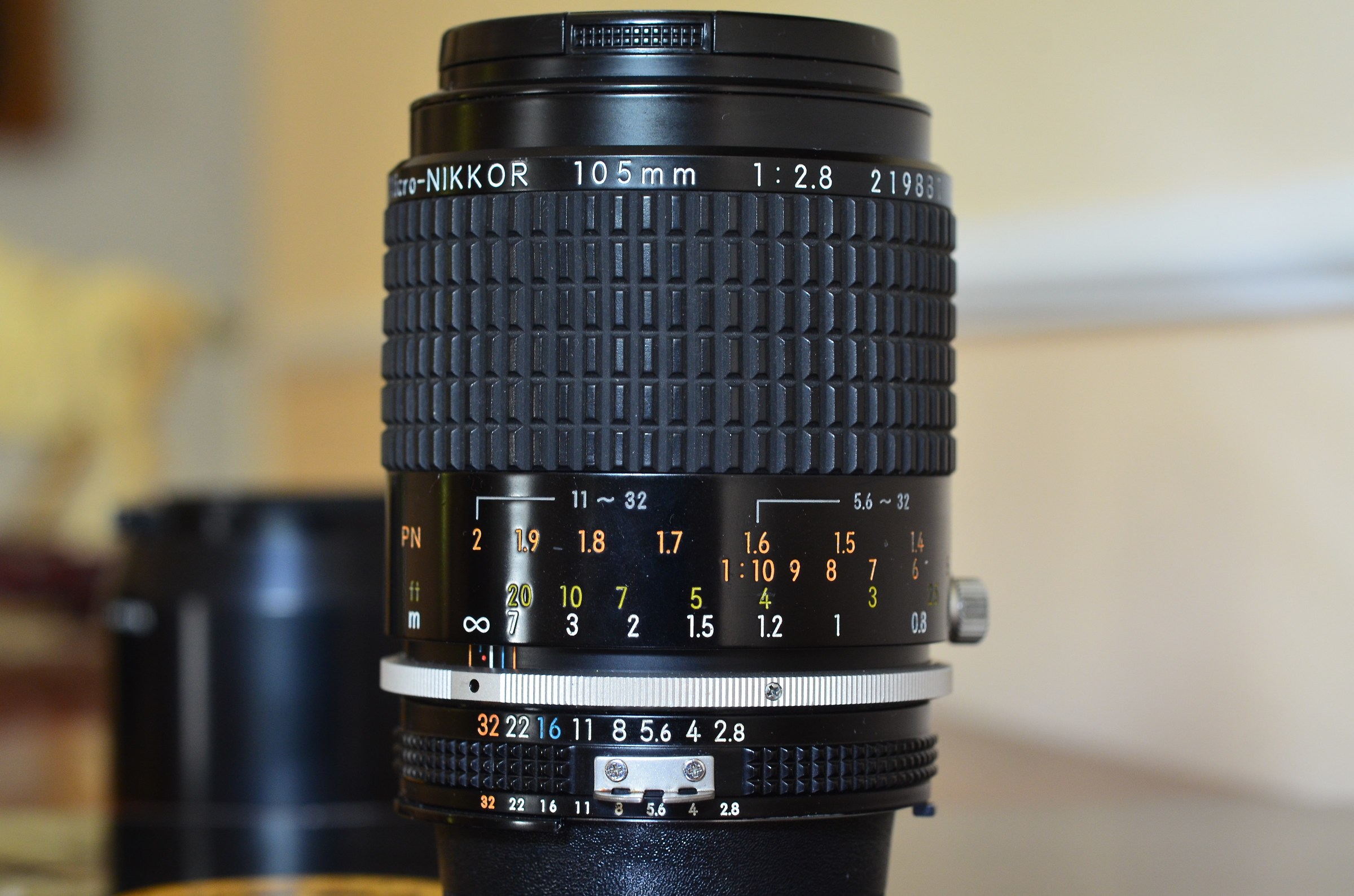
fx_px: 3096
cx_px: 677
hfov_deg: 24.7
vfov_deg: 16.5
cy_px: 448
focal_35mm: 82
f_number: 5.6
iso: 800
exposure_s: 1/15
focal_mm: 55
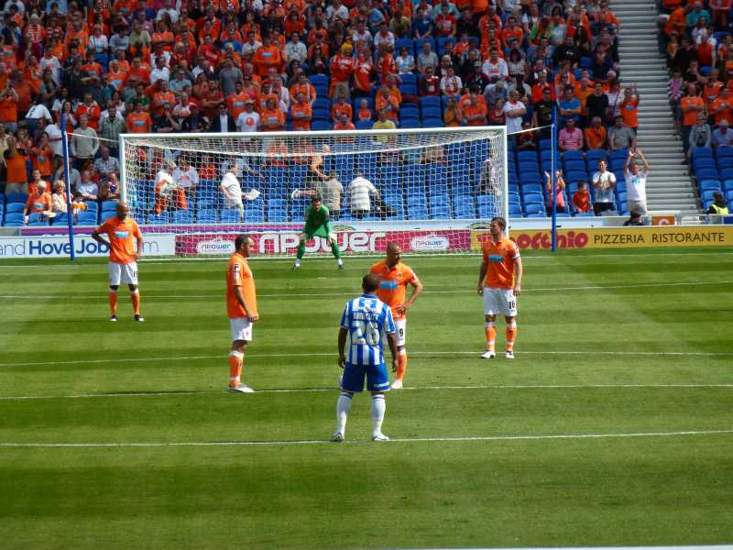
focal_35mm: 304
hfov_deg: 6.5
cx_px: 366
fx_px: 6437
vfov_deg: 4.9
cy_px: 275
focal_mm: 54.5
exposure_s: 1/400
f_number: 5.7
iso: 100
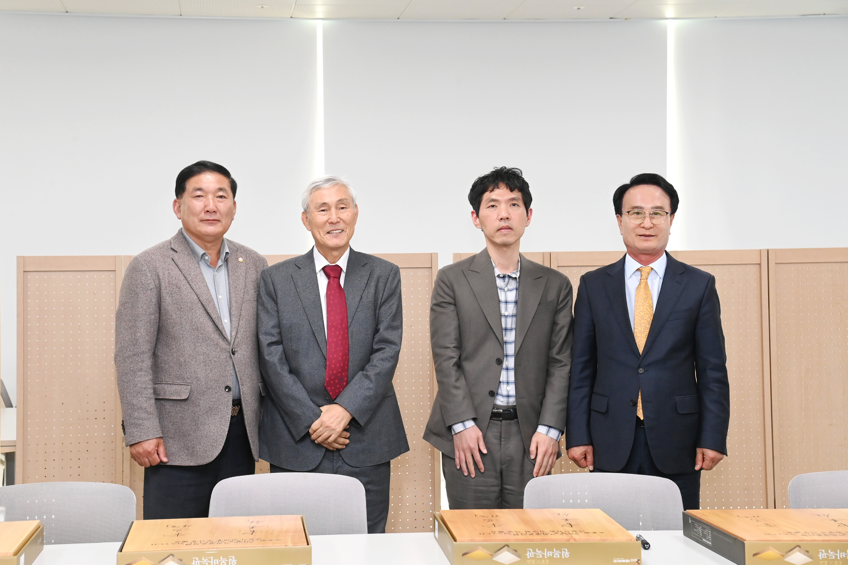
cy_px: 282
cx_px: 424
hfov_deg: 31.0
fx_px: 1531
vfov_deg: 20.9
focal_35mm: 65
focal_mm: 65
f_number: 7.1
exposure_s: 1/250
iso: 3200
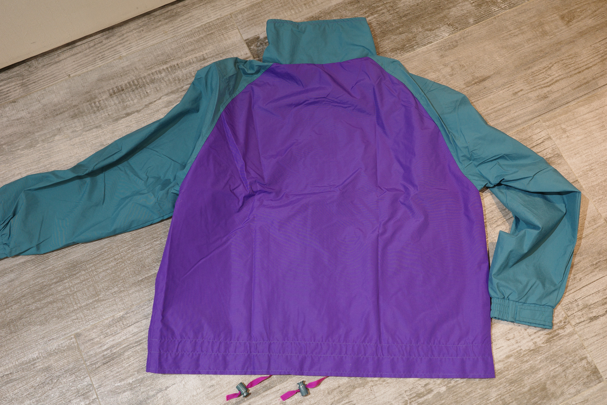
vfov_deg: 33.4
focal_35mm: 40
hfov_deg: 48.5
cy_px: 202
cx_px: 304
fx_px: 674
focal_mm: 26
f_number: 3.2
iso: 400
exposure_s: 1/8
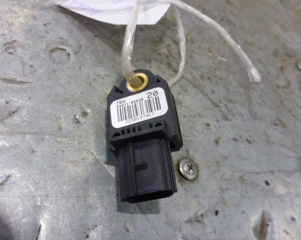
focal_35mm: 30
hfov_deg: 58.8
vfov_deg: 48.5
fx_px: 267
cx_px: 143
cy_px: 118
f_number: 3.3
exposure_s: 1/40
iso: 400
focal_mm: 4.9
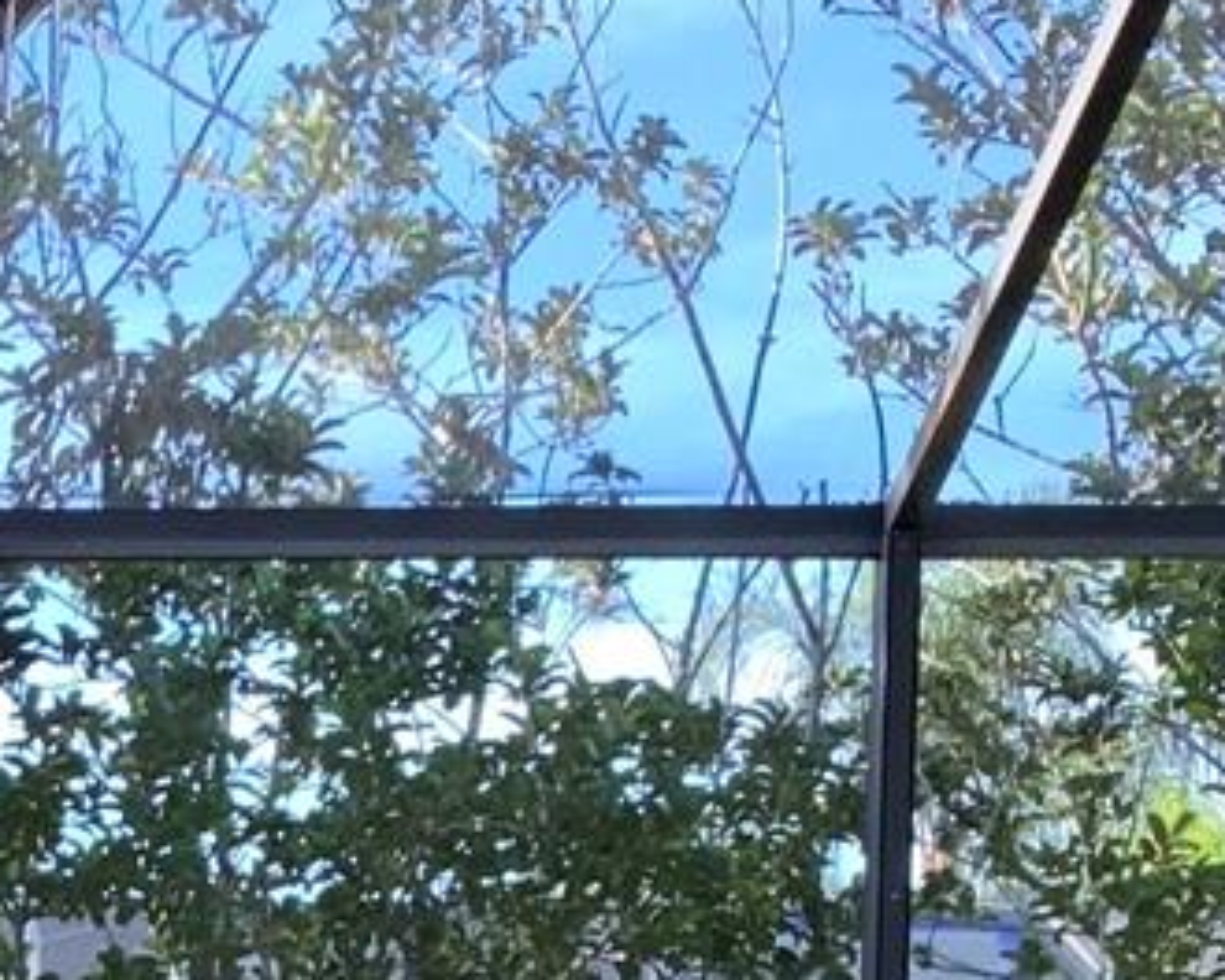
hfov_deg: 14.9
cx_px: -416
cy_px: 1515
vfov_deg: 11.9
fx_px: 4459
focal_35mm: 123
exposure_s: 1/122
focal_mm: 4.25
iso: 25
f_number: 1.8
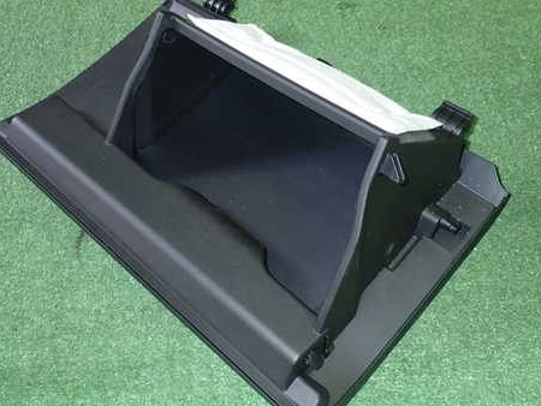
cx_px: 234
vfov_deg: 36.0
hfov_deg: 46.7
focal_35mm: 40
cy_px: 204
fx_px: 625
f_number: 2.3
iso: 200
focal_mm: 5.4
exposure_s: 1/30
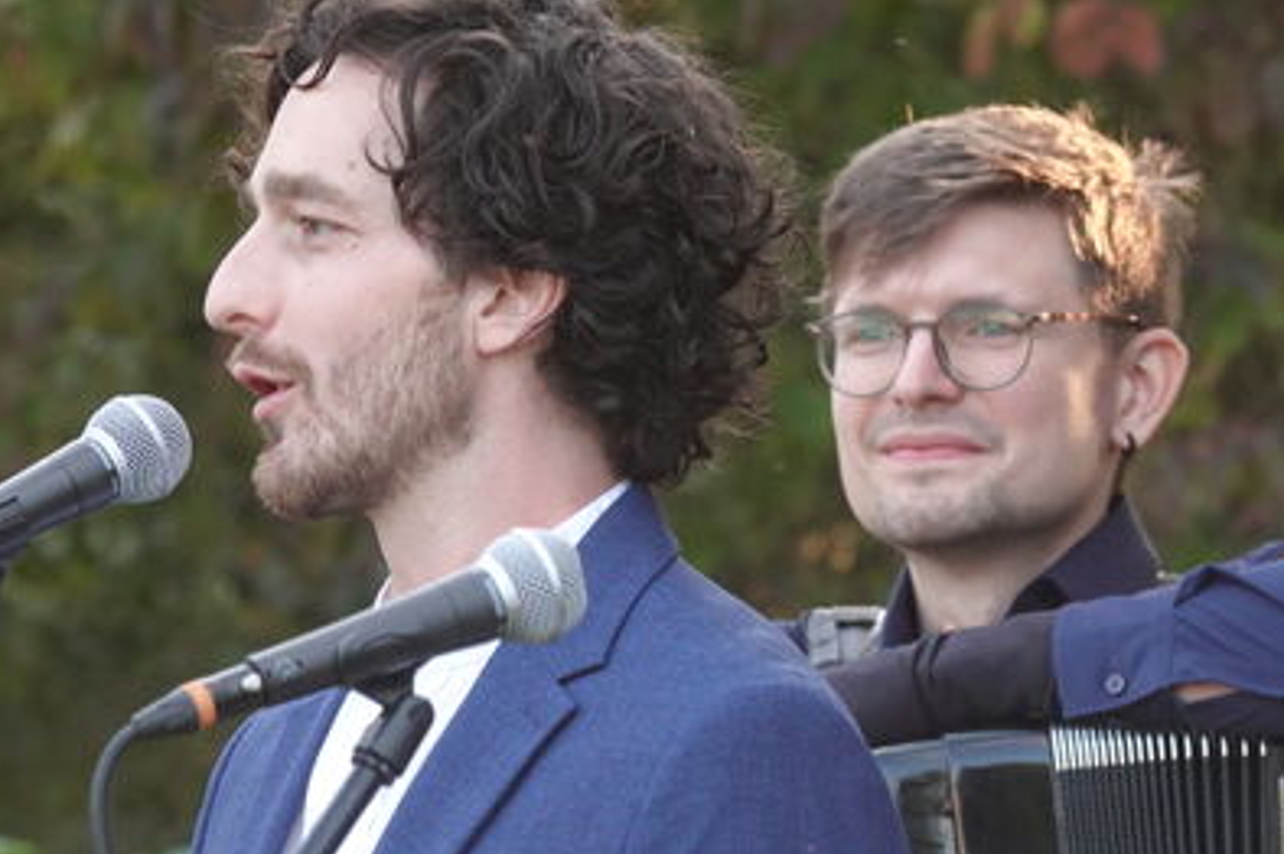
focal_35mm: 686
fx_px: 24446
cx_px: 867
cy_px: 561
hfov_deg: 3.0
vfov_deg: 2.0
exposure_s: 1/250
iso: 800
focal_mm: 110.13
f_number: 4
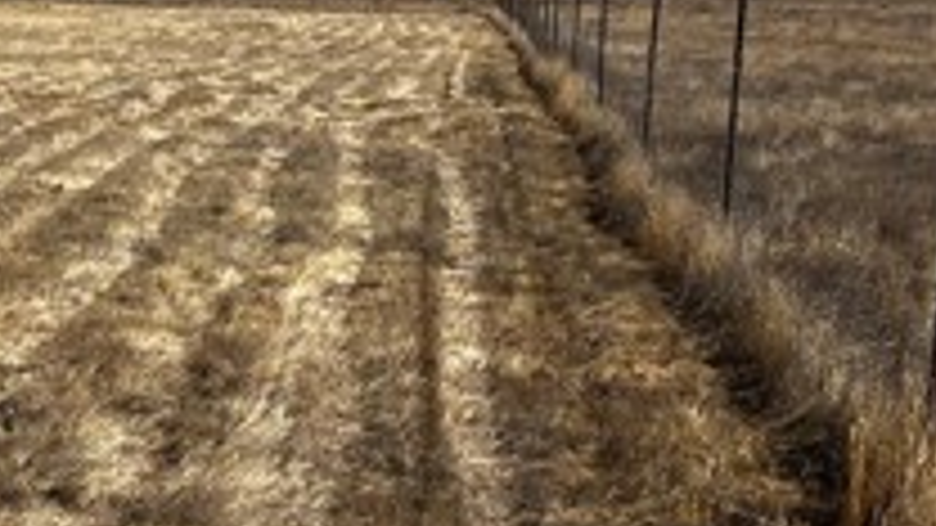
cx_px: -486
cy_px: 148
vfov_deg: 13.9
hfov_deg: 20.7
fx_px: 2159
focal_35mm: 87
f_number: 1.6
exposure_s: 1/6173
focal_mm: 5.1
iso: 50
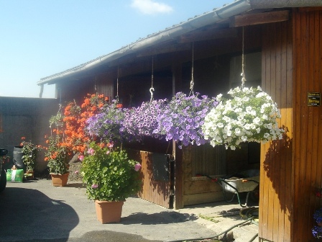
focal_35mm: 38
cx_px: 161
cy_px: 121
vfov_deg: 37.7
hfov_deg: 49.0
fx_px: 353
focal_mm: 6.3
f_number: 4.4
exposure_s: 1/320
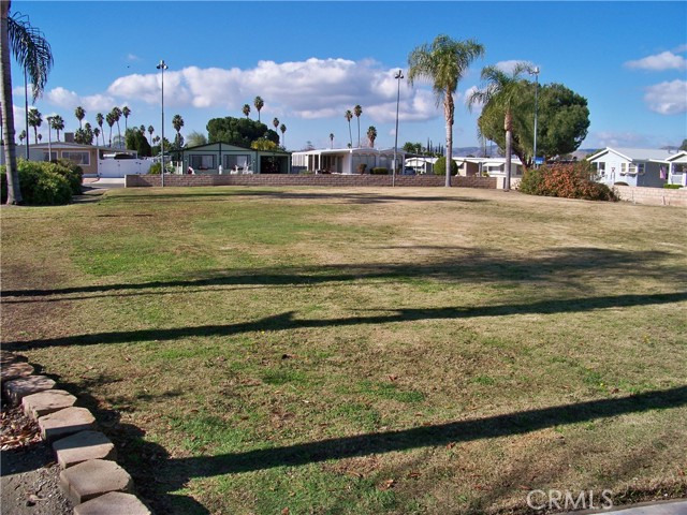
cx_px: 344
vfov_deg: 42.9
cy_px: 258
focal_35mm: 33
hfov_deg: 55.4
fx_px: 655
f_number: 4
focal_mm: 5.85
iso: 64
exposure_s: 1/640
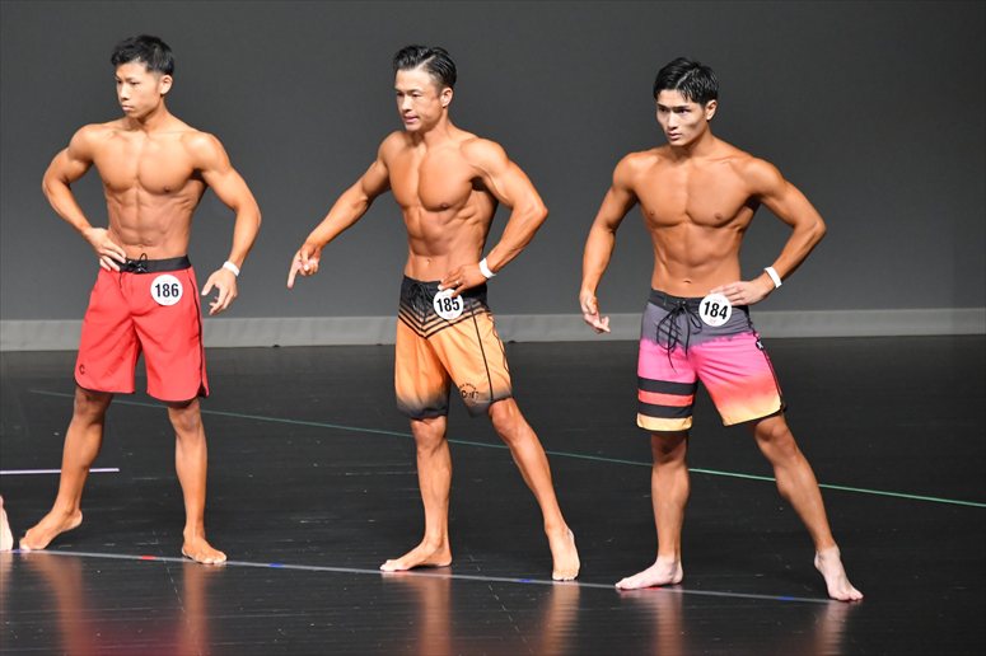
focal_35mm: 315
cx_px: 493
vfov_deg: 4.4
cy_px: 328
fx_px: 8623
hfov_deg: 6.5
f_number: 5.6
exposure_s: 1/400
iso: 6400
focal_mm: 210
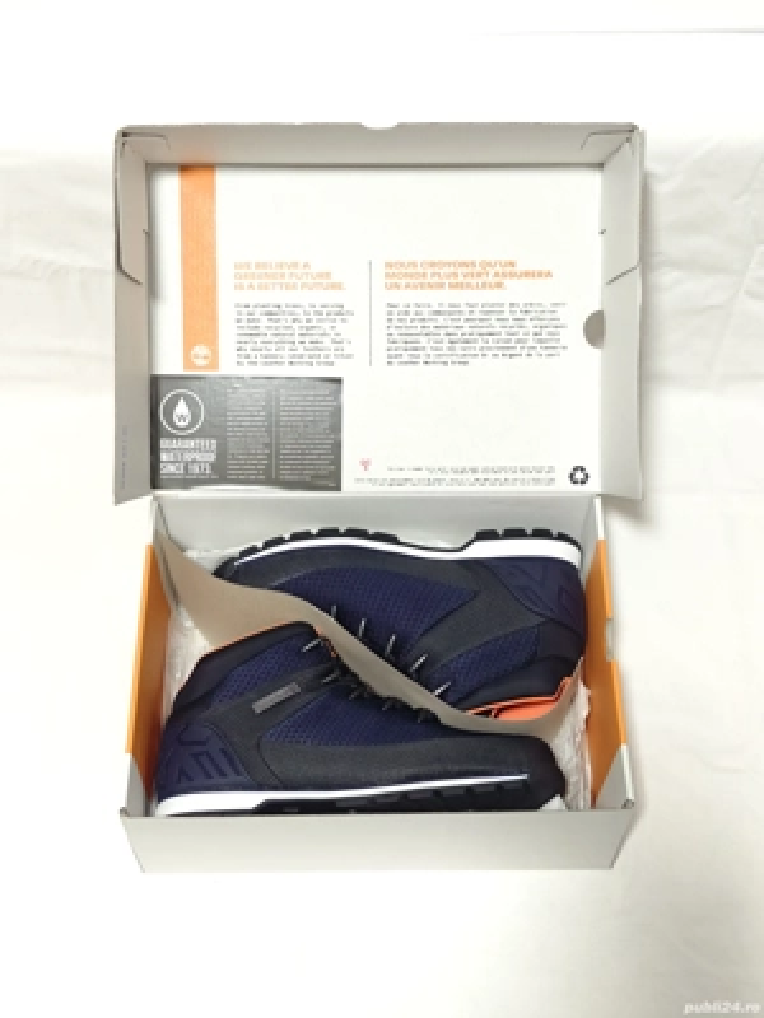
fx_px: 1354
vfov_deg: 41.2
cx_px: 382
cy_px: 509
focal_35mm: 46
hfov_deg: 31.5
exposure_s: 1/75
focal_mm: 6.55
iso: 1250
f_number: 1.62
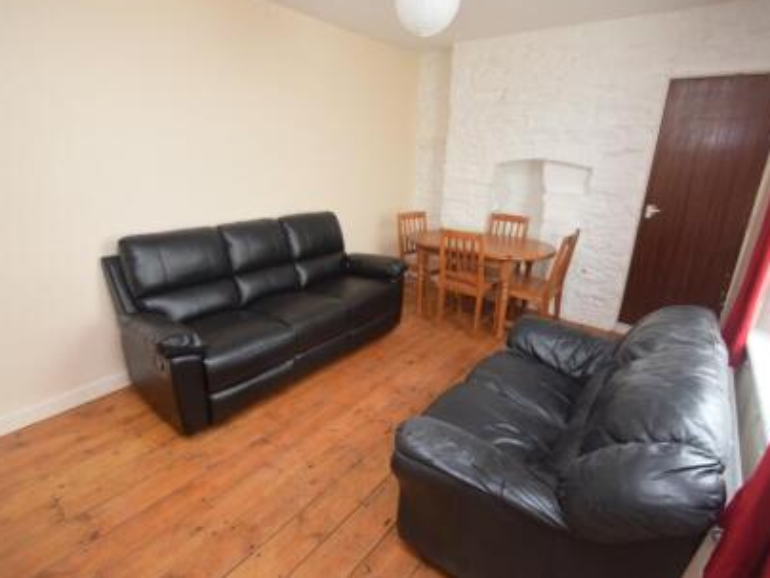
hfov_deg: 91.0
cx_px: 381
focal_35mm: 17
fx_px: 378
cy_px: 279
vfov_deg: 74.7
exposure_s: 1/80
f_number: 4.5
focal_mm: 10
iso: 800
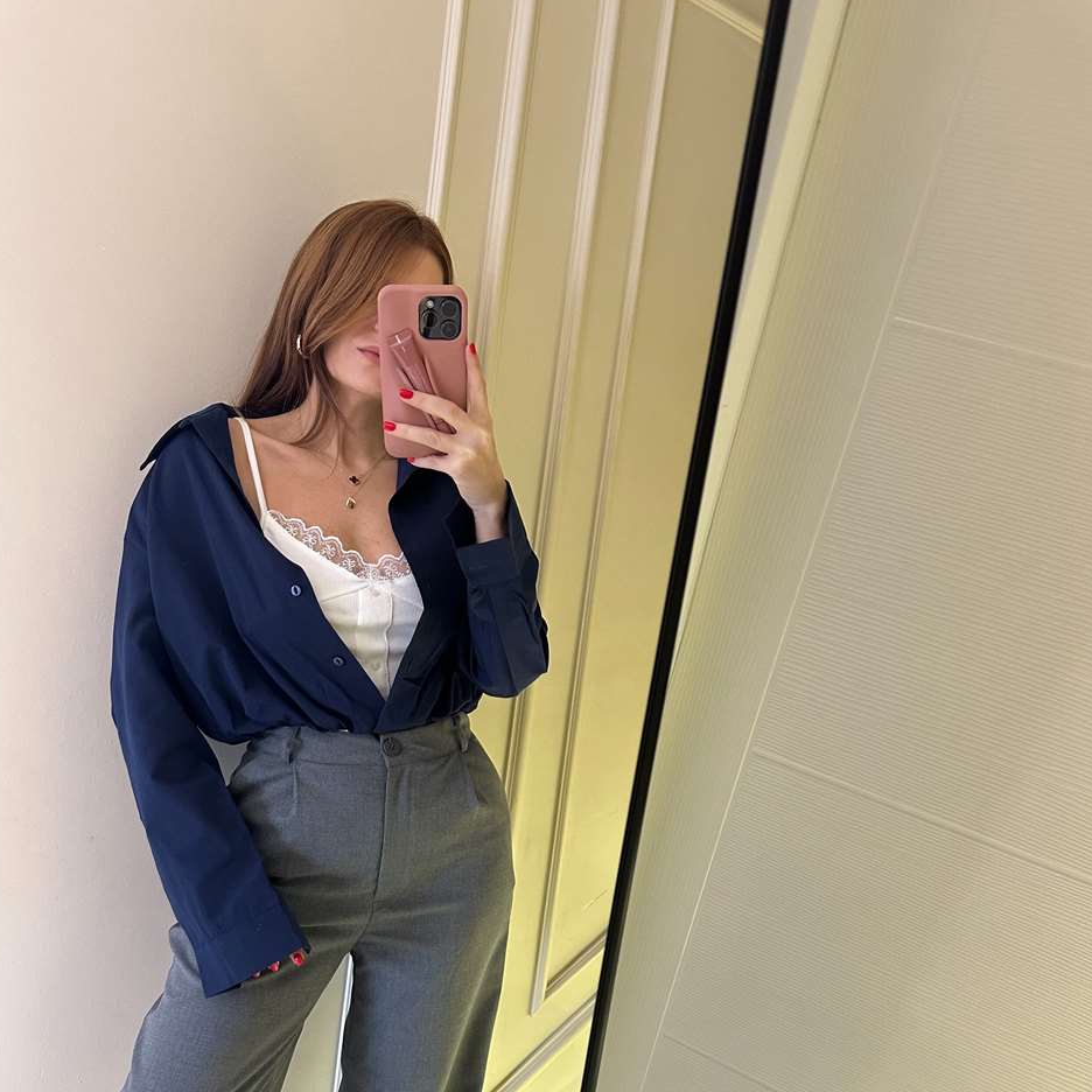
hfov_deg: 55.6
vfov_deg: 54.4
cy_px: 737
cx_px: 544
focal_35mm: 29
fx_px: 1035
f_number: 1.78
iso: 320
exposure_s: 1/60
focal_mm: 6.86
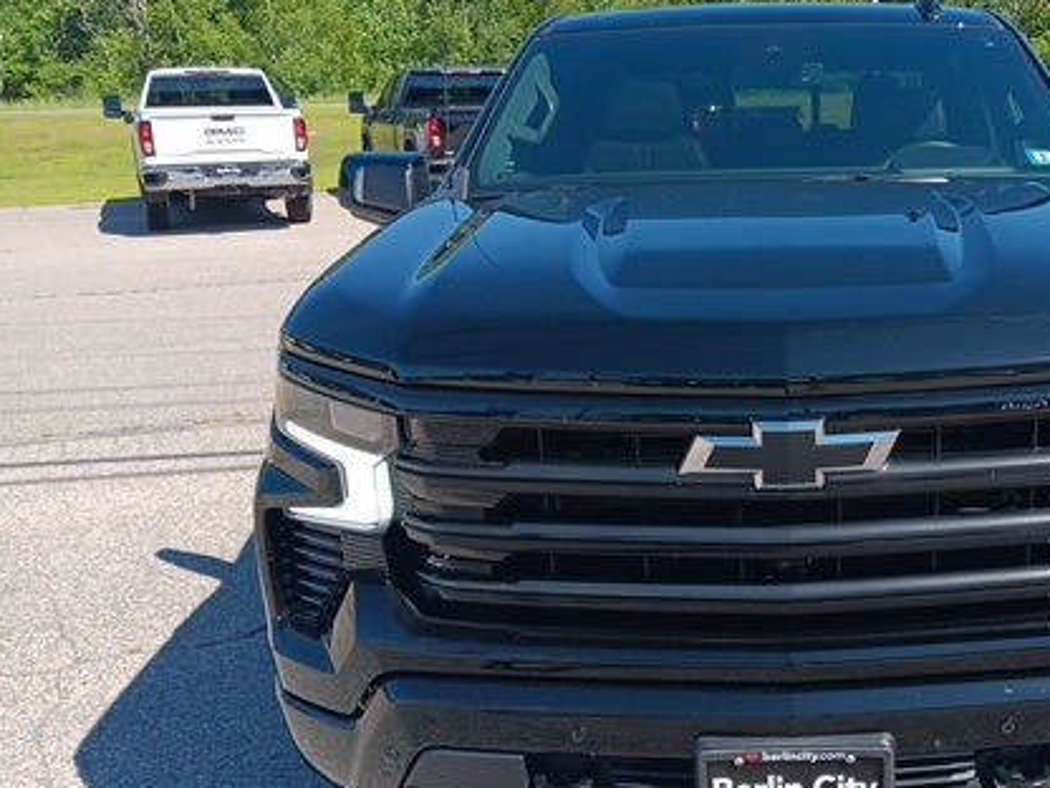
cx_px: 782
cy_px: 429
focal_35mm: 40
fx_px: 1213
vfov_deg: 35.9
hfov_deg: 45.3
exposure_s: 1/342
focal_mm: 3.98
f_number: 1.8
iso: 100
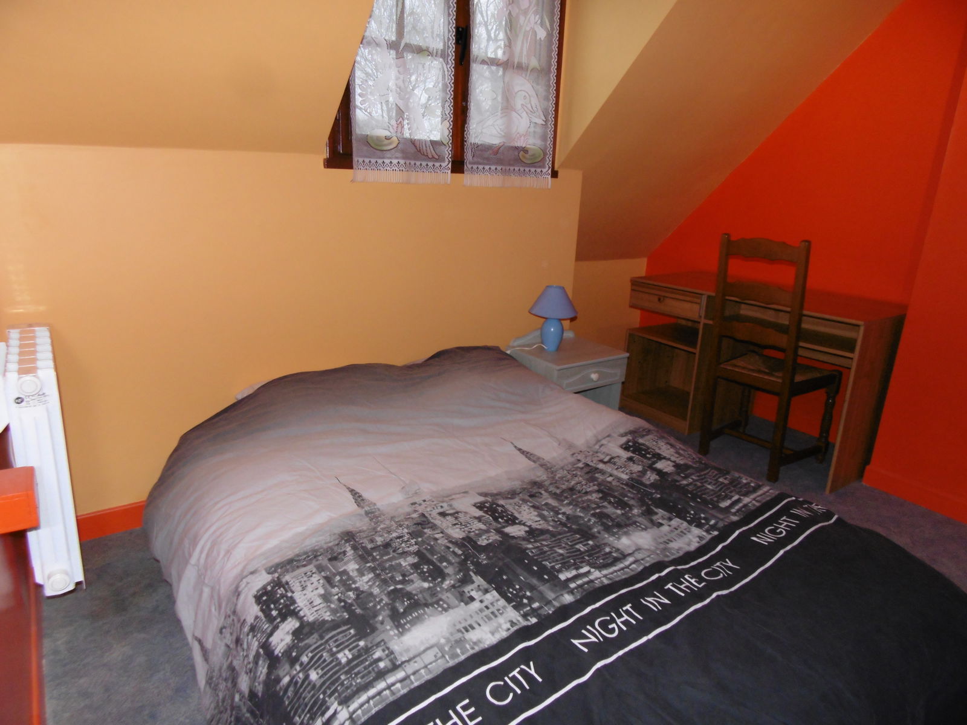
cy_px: 362
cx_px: 484
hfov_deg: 76.4
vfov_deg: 61.1
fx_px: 615
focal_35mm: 22
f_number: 3
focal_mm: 4
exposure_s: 1/60
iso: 200
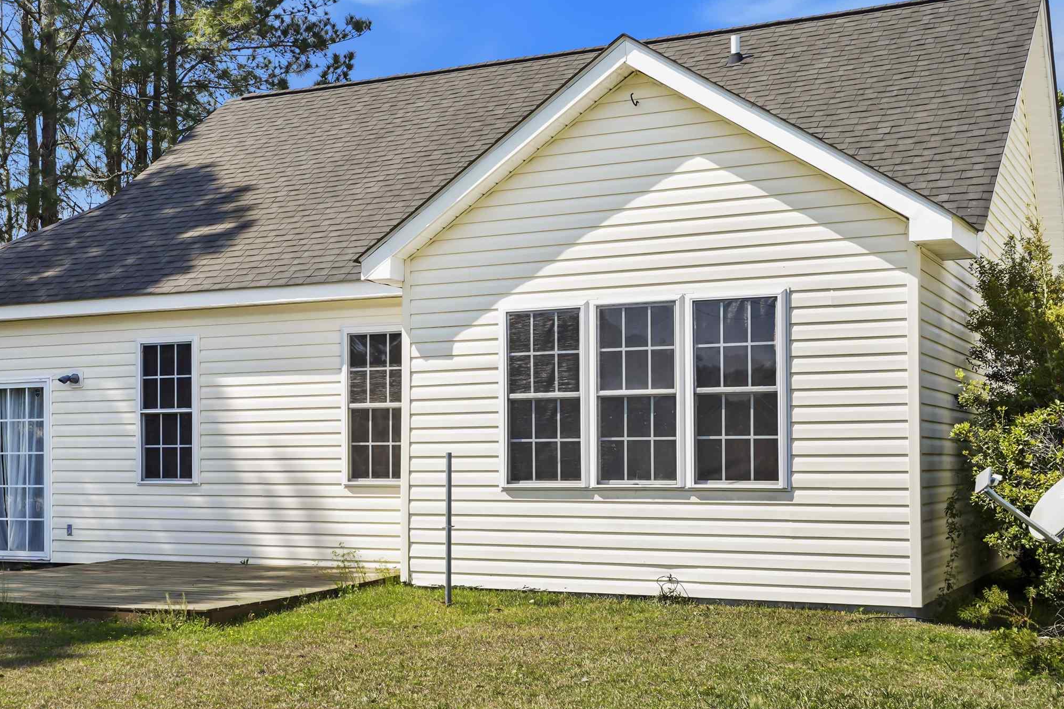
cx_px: 362
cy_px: 334
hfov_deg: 37.8
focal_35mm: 52
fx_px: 1537
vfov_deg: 26.0
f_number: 8
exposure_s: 1/125
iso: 100
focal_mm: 34
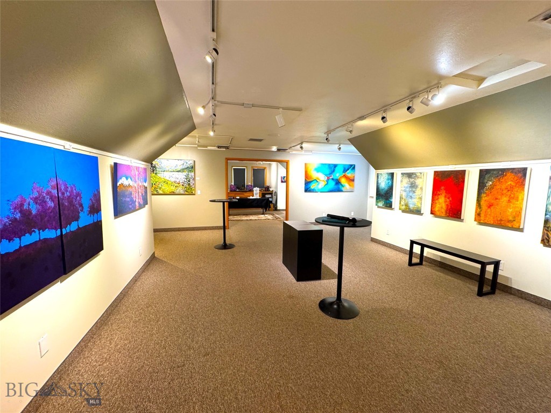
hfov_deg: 102.1
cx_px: 276
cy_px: 206
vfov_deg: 85.7
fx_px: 223
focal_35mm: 14
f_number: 2.2
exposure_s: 1/60
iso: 200
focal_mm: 2.22
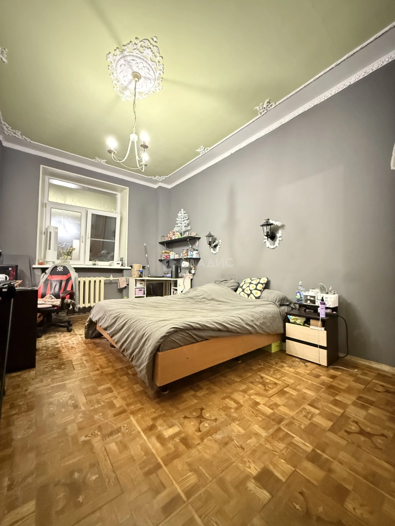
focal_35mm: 14
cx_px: 198
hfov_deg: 85.7
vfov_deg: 102.1
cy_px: 263
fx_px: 213
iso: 2500
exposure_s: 1/17
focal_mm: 2.22
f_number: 2.2
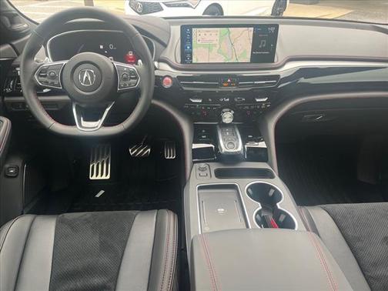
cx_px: 194
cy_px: 146
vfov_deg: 53.1
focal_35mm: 26
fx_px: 291
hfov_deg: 67.3
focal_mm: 5.1
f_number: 1.6
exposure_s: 1/121
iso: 100
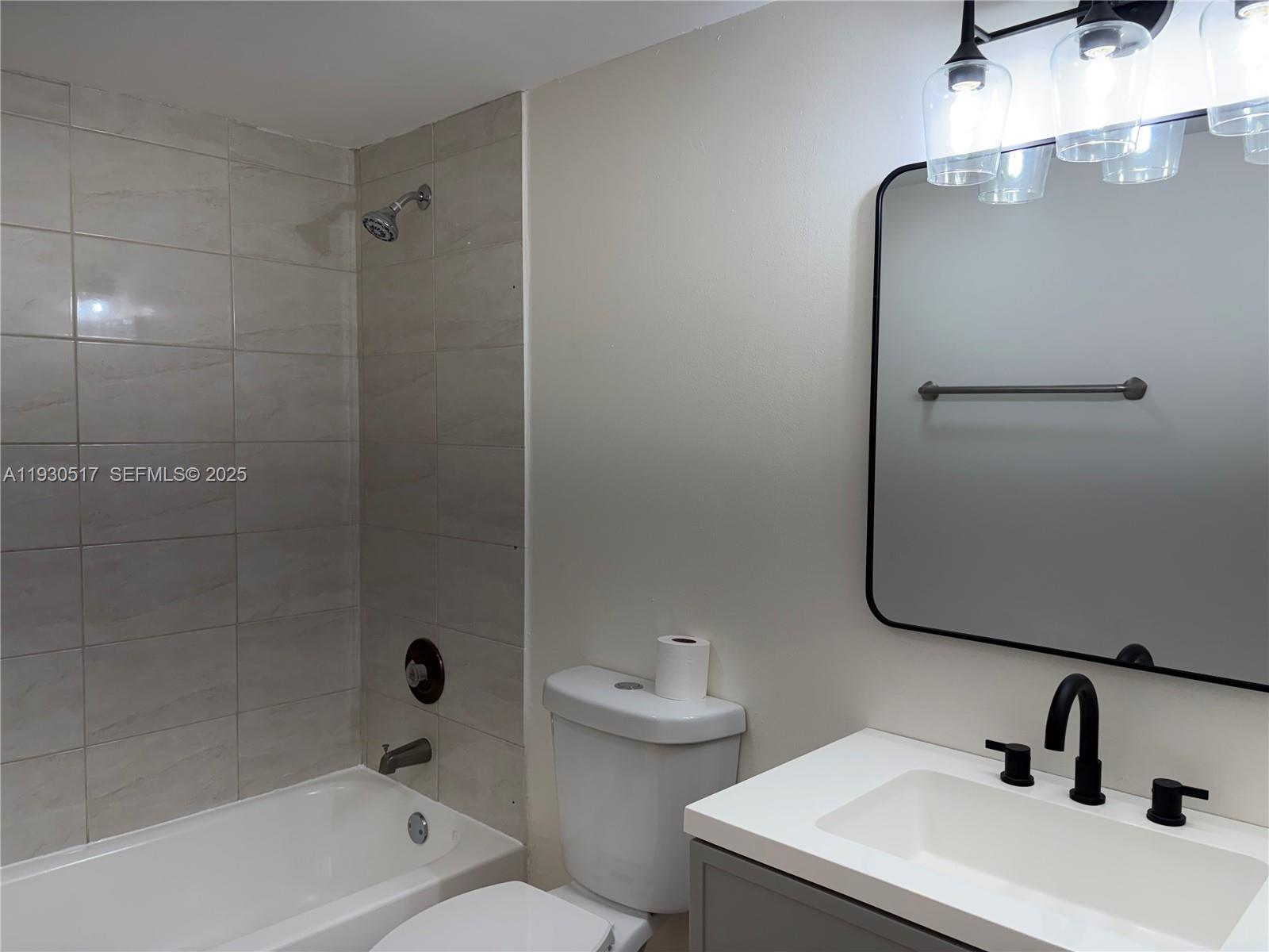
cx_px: 634
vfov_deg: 53.1
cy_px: 476
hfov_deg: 67.3
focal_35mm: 26
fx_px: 953
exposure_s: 1/192
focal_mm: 5.96
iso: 50
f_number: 1.6
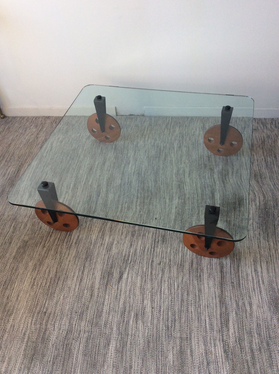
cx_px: 140
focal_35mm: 32
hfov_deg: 44.1
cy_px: 187
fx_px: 345
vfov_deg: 56.9
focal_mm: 3.3
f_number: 2.4
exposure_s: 1/100
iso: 50
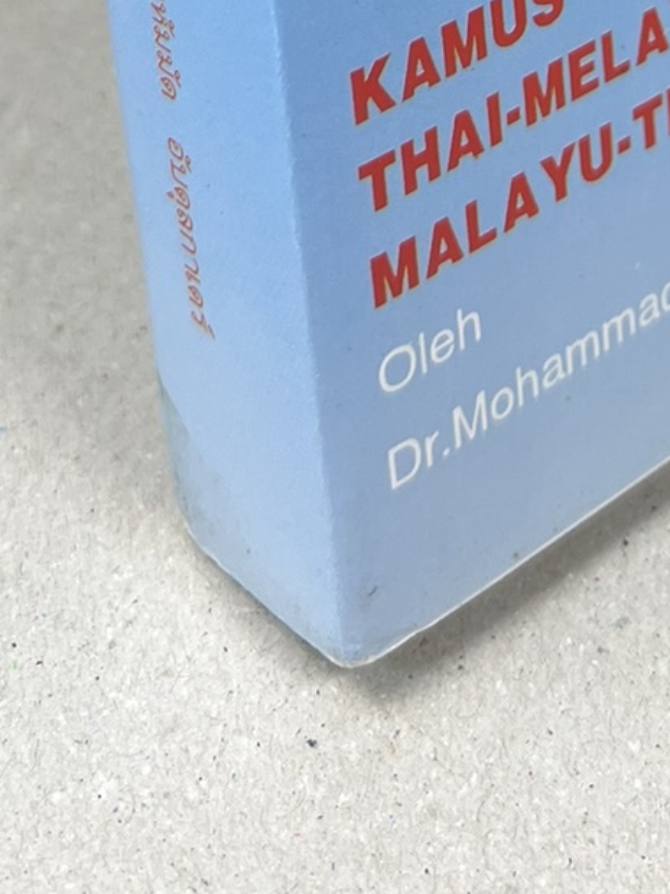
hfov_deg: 17.0
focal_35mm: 86
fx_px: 2220
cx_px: 556
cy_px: -544
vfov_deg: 19.2
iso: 50
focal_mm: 5.7
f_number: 1.5
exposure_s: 1/100
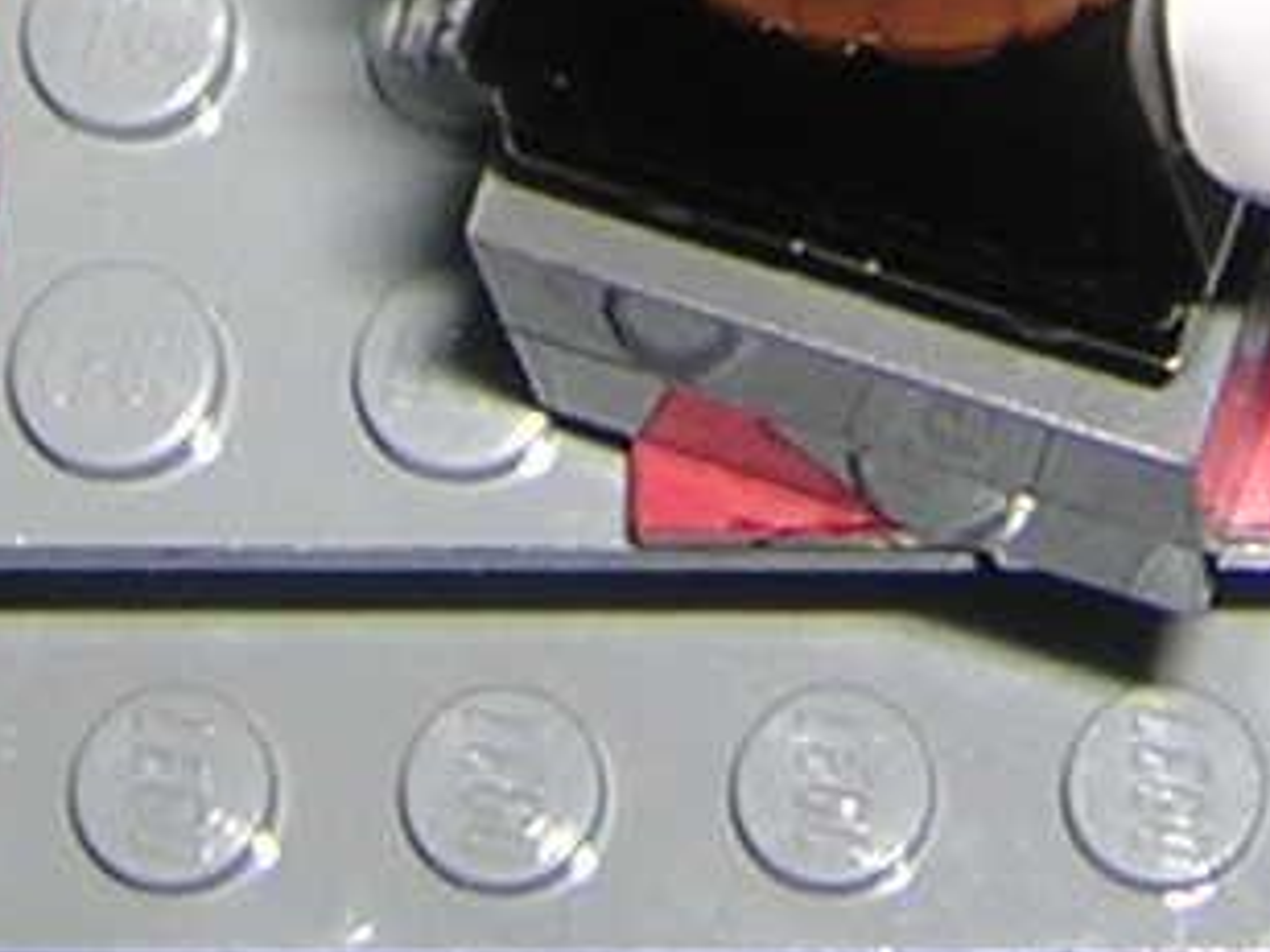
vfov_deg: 6.8
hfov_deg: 9.5
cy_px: -1170
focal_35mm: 208
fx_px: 7631
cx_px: 1006
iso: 100
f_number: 5.4
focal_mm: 5.2
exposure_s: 1/60.1
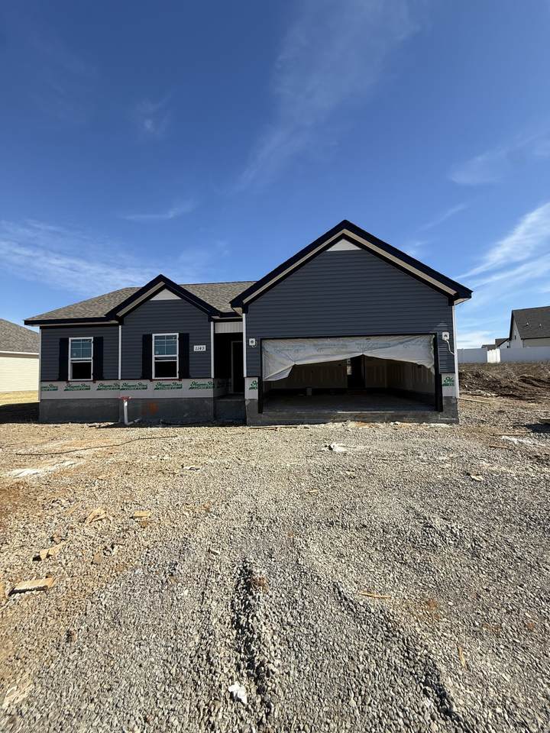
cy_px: 366
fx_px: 297
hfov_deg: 85.7
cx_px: 275
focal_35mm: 14
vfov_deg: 102.1
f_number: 2.2
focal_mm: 2.22
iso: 50
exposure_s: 1/1795
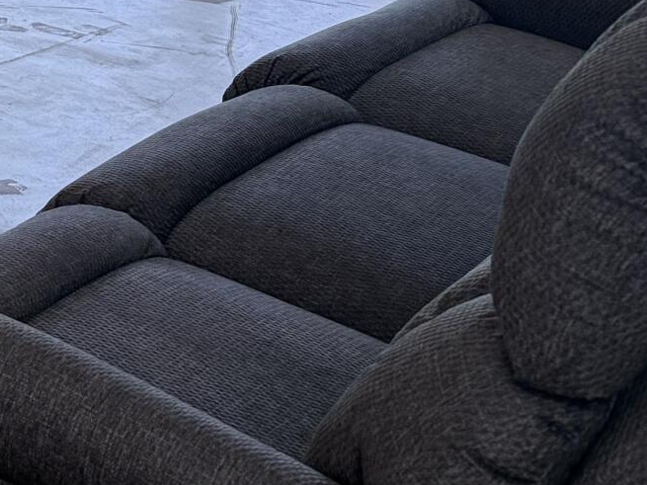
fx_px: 2056
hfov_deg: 15.3
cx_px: -545
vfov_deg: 12.2
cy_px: -418
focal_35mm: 110
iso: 160
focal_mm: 6.76
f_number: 1.78
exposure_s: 1/232
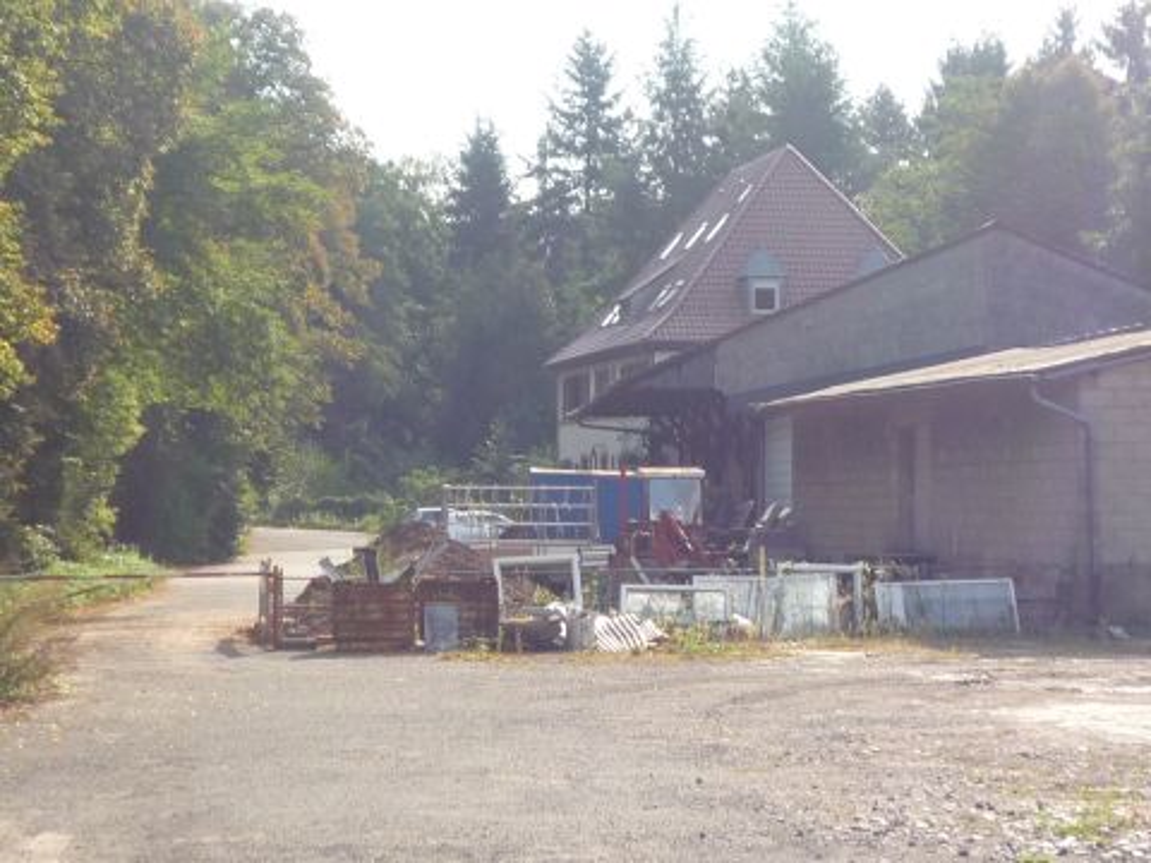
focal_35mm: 107
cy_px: 432
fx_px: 3558
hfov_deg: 18.4
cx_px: 576
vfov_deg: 13.8
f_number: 5.2
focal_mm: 10.9
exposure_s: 1/160
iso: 100
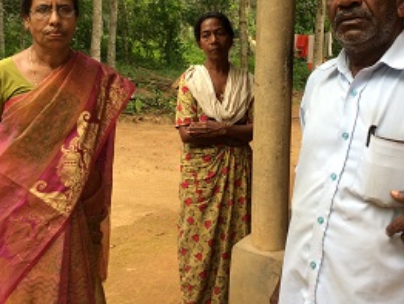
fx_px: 491
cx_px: 234
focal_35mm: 42
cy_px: 89
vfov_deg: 33.9
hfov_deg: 44.6
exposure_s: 1/101
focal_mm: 4.15
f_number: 2.2
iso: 32
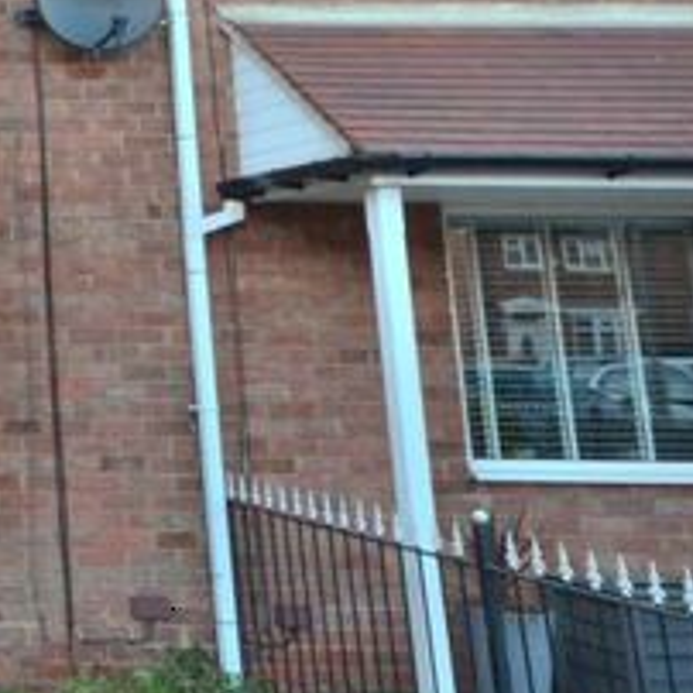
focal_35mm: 62
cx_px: -449
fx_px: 1404
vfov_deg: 26.7
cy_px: 53
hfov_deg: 21.4
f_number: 8
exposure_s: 1/100
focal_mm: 14
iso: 400
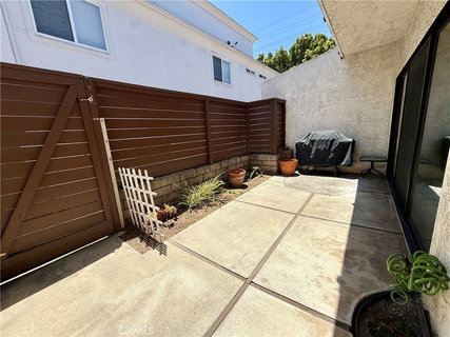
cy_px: 168
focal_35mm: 14
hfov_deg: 102.1
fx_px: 182
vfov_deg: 85.6
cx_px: 225
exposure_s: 1/1745
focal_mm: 2.22
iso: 50
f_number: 2.2
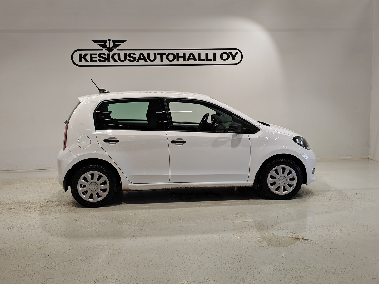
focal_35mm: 39
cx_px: 190
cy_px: 142
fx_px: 427
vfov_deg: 36.8
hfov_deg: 47.9
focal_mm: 5.4
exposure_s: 1/100
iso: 50
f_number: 1.6
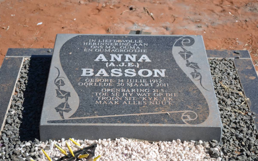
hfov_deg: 24.5
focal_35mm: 85
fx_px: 594
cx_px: 129
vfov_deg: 15.4
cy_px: 76
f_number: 5.6
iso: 100
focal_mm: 55
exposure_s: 1/125
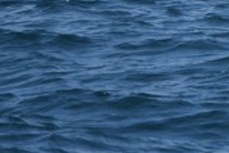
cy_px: -234
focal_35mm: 1409
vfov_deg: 1.0
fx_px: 8970
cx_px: 570
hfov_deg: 1.5
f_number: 5.6
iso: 200
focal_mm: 155
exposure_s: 1/1600
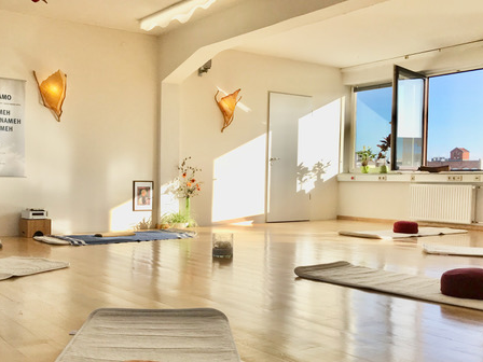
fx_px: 558
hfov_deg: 46.5
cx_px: 187
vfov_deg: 35.8
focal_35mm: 40
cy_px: 215
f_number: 1.8
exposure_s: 1/958
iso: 20
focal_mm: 3.99
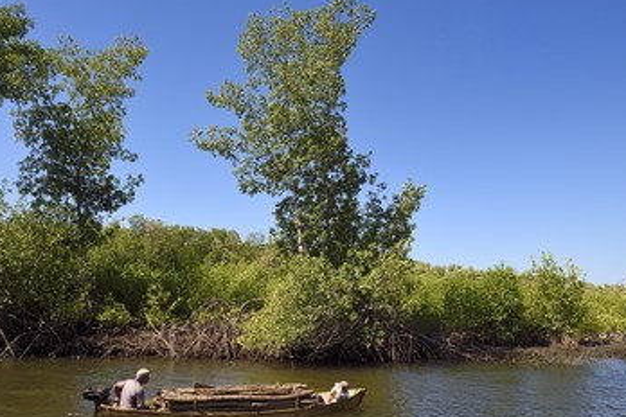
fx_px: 504
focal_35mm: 29
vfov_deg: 44.9
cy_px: 232
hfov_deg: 63.6
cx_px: 338
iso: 200
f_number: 11
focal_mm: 24
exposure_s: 1/400
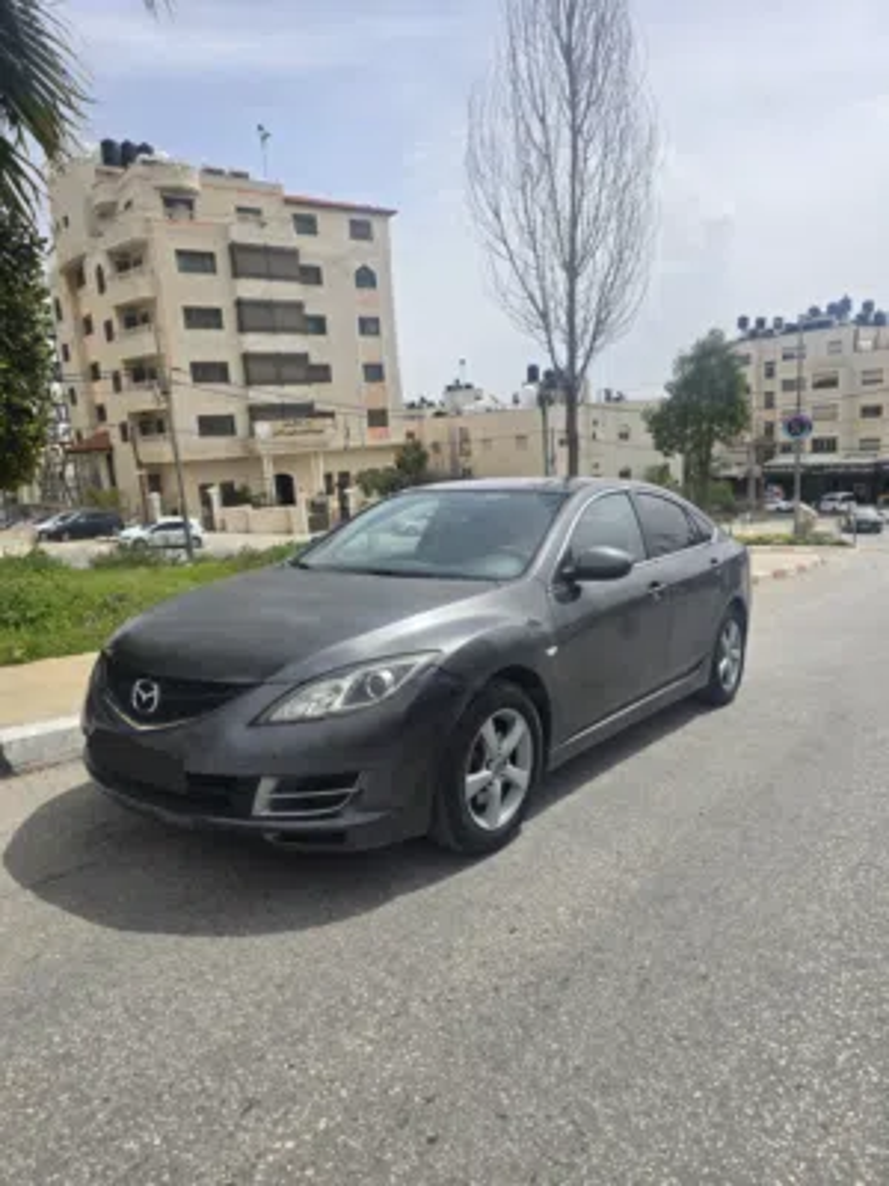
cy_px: 593
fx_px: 788
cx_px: 444
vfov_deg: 73.9
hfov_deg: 58.9
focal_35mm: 23
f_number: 1.7
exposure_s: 1/1000
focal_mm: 6.3
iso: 12
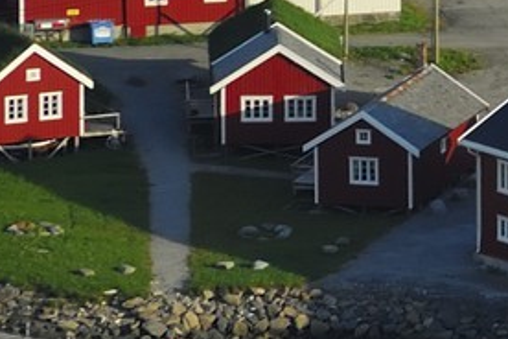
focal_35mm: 1739
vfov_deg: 0.8
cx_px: 1388
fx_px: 24537
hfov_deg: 1.2
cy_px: -105
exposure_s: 1/1000
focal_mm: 200
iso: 100
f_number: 3.5
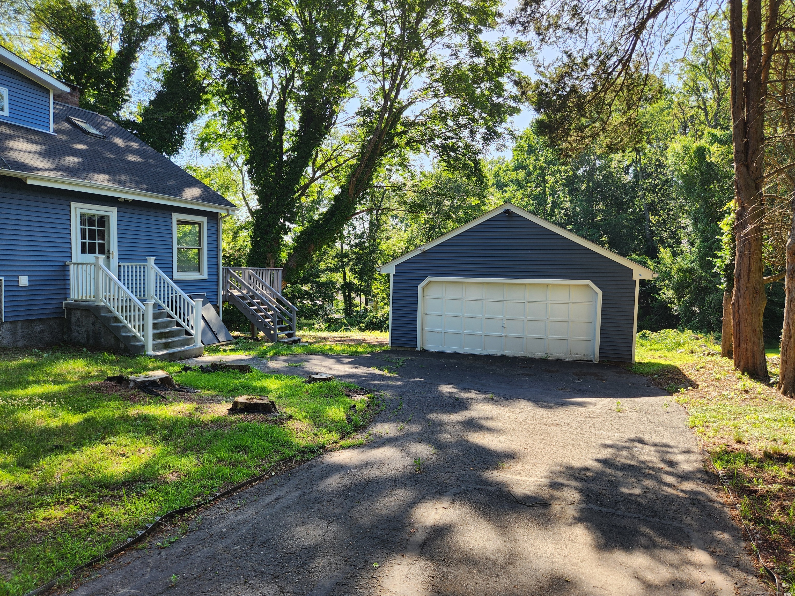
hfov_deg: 73.9
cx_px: 398
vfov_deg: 58.9
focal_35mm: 23
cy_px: 298
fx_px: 528
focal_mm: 5.4
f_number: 1.8
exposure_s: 1/293
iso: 20
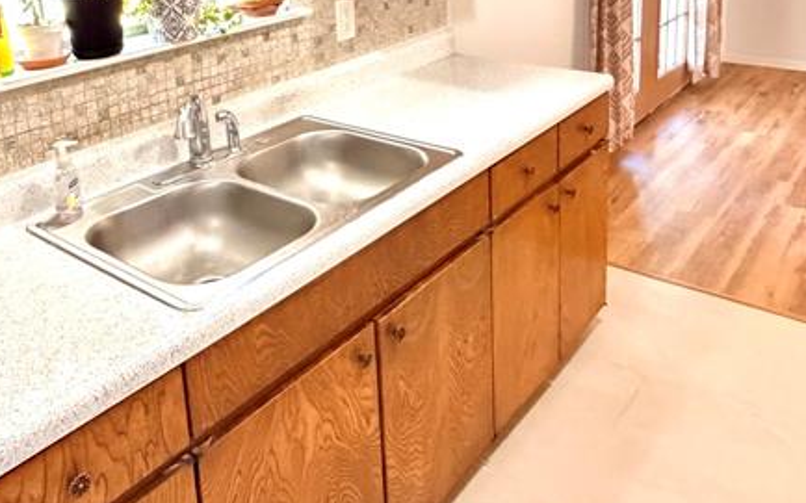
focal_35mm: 35
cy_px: 19
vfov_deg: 33.6
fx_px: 769
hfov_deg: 55.3
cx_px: 390
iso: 1250
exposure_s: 1/60
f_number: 2.2
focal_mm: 2.22
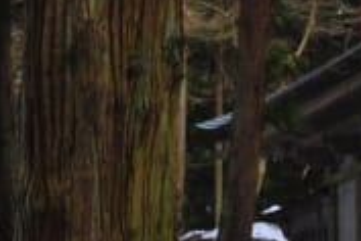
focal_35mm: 225
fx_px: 2256
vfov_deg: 6.1
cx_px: 679
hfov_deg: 8.7
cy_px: 253
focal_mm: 26
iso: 200
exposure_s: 1/80
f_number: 8
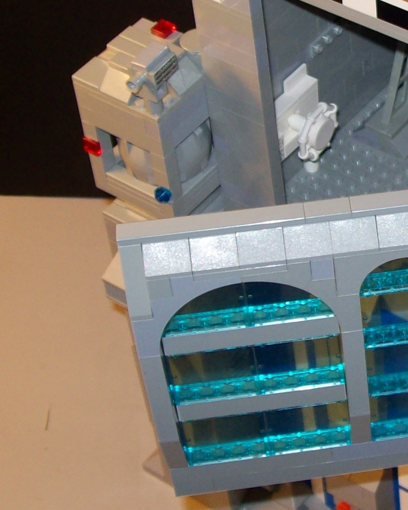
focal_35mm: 111
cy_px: 157
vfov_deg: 17.3
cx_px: 538
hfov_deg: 13.4
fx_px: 1676
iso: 80
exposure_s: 1/73.6
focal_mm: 7.6
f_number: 3
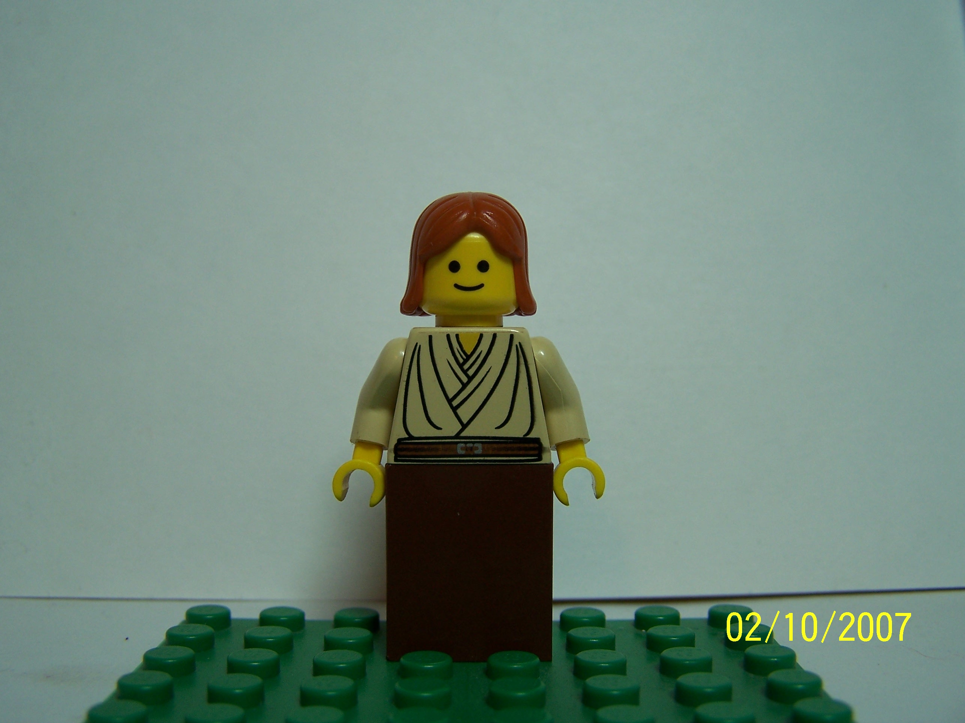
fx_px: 1059
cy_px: 362
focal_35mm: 38
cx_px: 482
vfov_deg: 37.7
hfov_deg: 49.0
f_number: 2.8
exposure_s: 1/60
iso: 80
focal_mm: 6.3
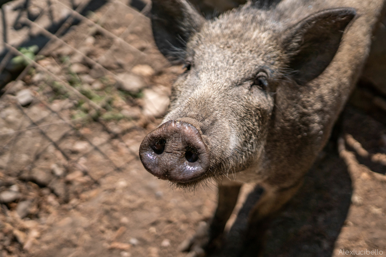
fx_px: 563
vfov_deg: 25.8
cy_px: 128
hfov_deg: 37.9
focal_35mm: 52
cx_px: 193
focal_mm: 35
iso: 100
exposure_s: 1/4000
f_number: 1.8
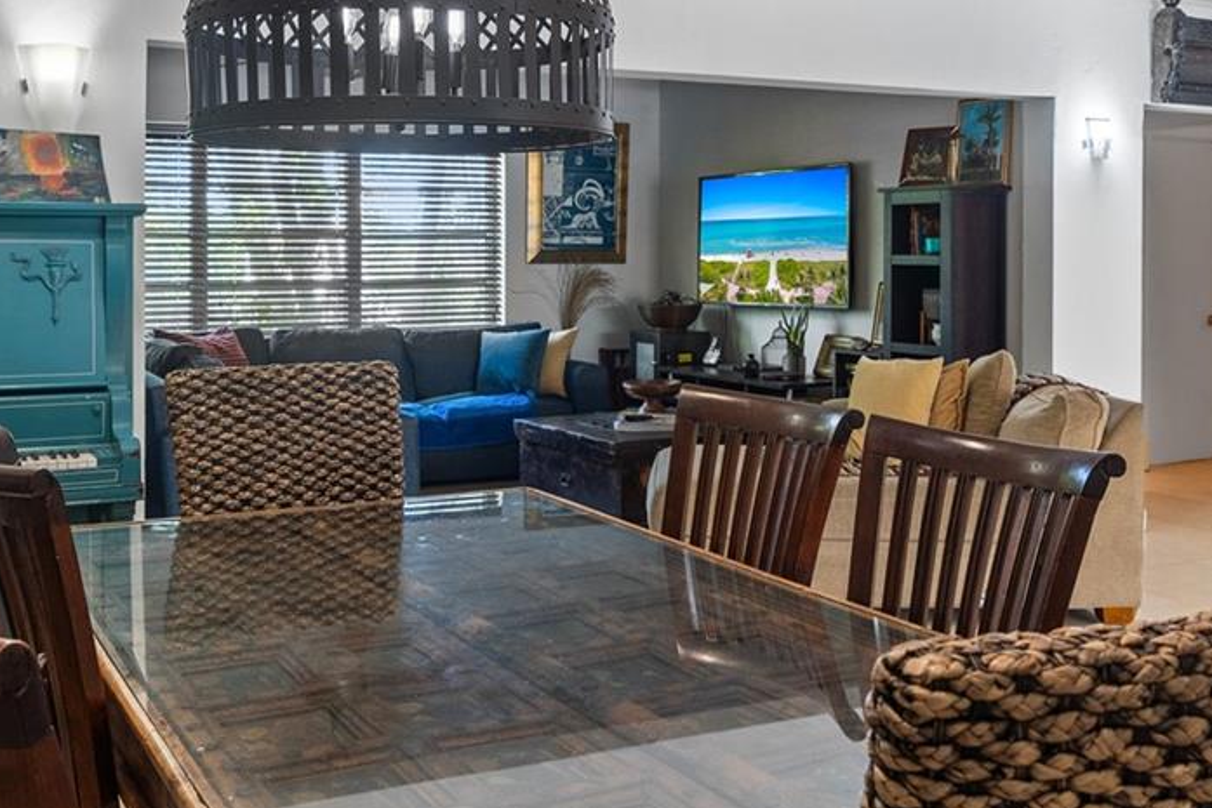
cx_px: 584
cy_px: 301
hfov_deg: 49.5
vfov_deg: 34.0
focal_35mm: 39
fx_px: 1313
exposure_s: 1/15
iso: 640
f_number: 4.5
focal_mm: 17
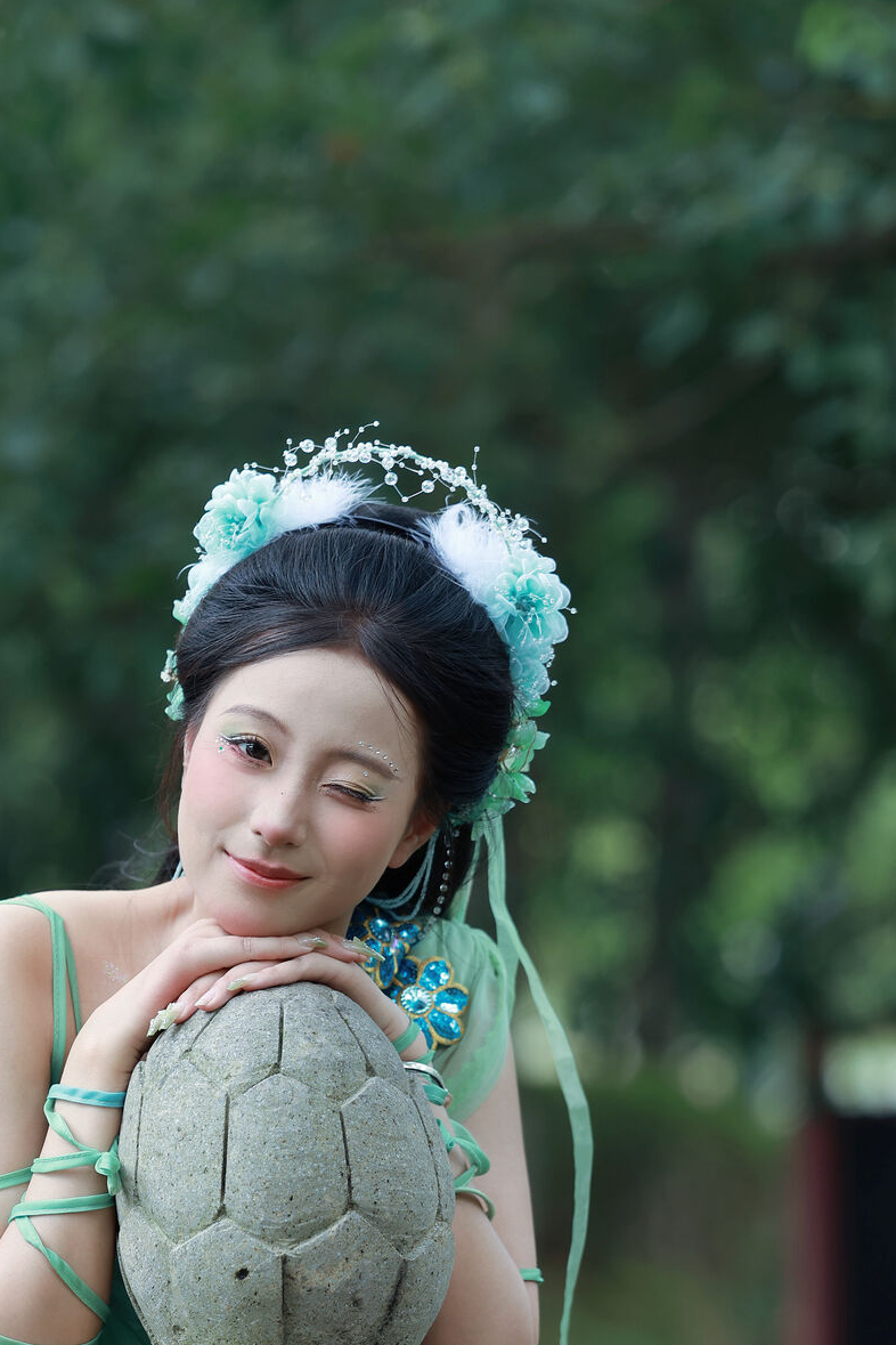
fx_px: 6495
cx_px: 215
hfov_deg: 7.9
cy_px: 929
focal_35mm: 174
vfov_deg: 11.8
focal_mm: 115
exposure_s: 1/125
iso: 500
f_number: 2.8
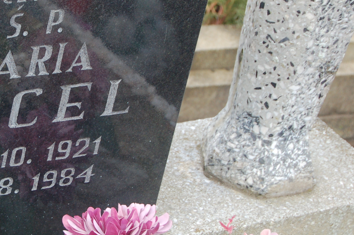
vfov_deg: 8.9
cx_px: 14
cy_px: 101
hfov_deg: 13.2
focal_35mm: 154
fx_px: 1513
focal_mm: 50
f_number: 5.6
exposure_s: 1/80
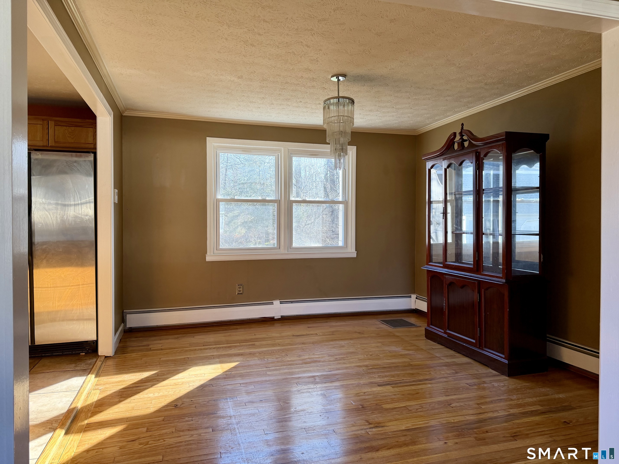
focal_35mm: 24
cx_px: 310
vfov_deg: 56.8
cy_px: 232
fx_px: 429
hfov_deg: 71.6
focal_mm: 6.76
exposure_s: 1/166
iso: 125
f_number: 1.78
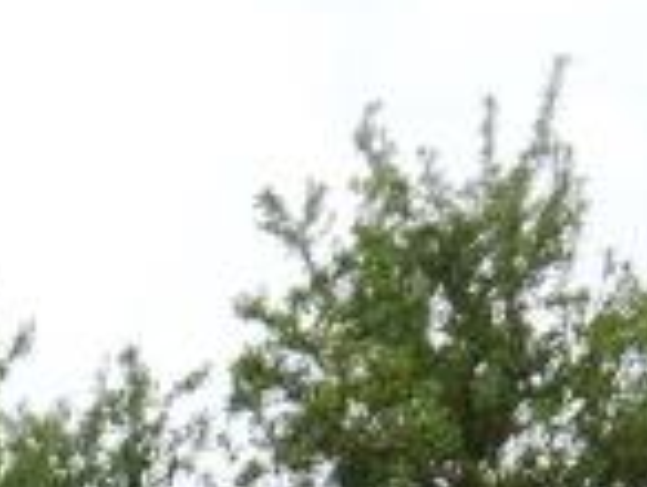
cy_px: 1643
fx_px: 4718
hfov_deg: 7.4
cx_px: -882
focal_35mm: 252
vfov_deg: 5.4
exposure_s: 1/200
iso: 160
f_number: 5
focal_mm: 18
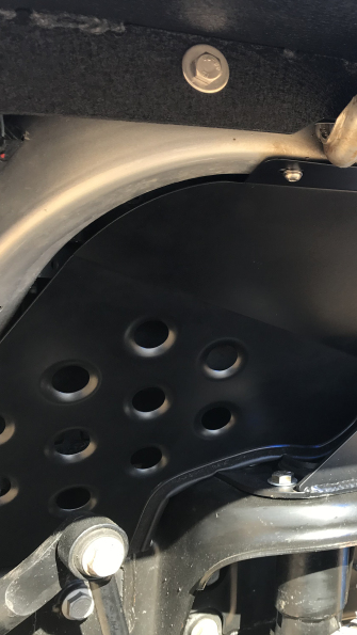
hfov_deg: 26.4
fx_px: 689
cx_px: 407
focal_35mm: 41
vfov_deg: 49.4
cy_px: 317
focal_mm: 3.99
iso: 20
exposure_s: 1/195
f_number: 1.8
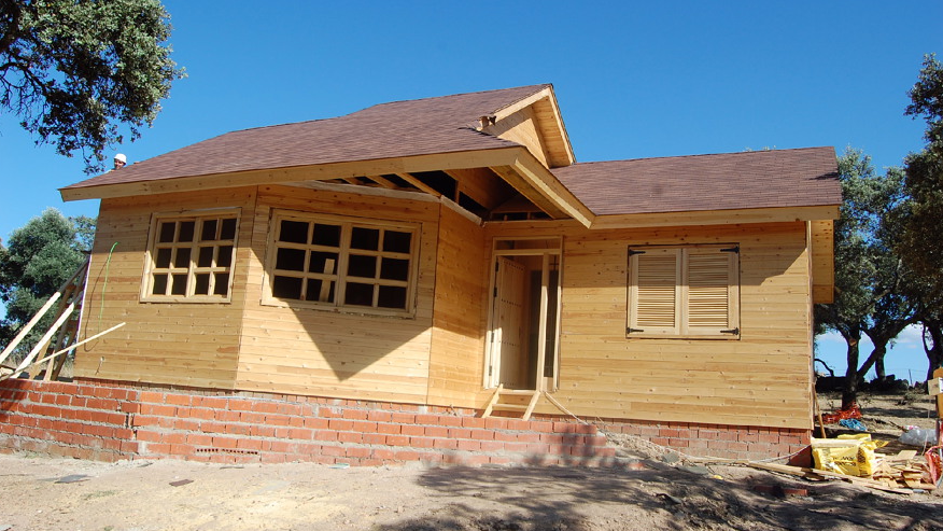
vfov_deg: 40.2
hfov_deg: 66.1
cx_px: 468
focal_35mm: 29
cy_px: 242
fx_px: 725
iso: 200
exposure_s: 1/250
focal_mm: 18
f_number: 8
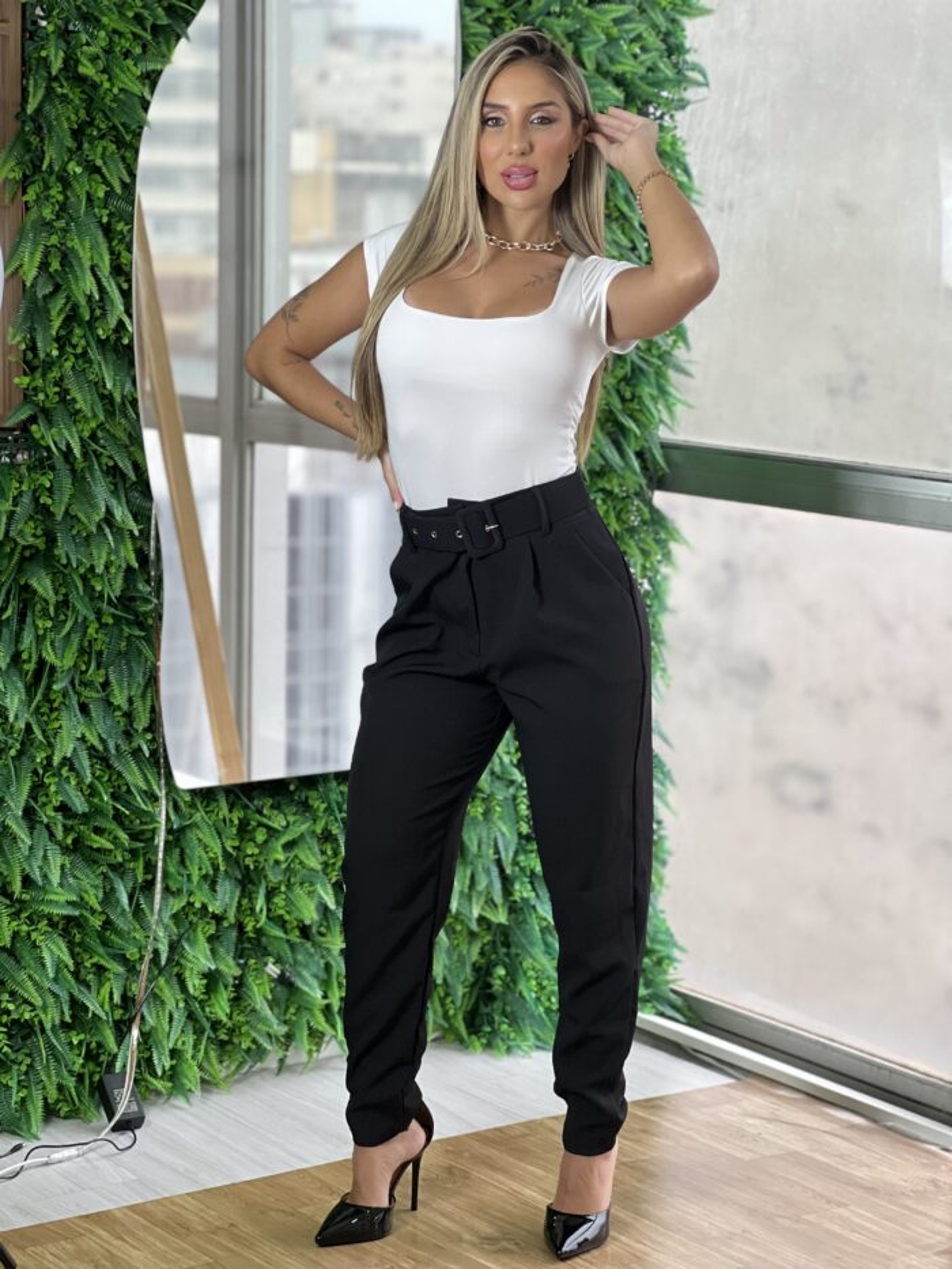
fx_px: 2823
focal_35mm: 77
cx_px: 476
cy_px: 634
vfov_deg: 25.3
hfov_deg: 19.1
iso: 160
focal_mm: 9
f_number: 2.8
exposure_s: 1/120
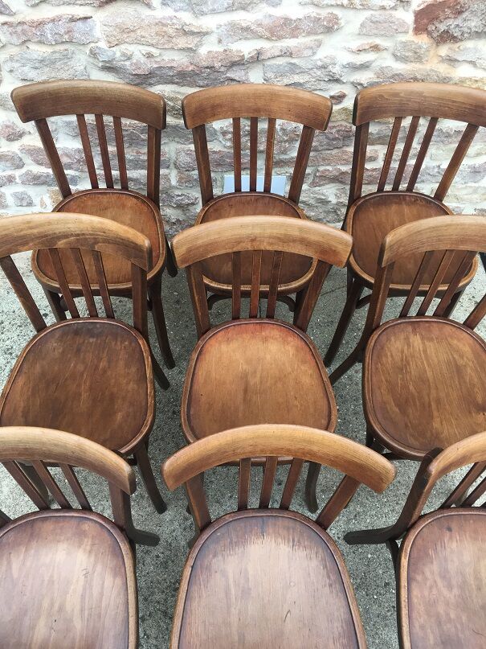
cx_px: 243
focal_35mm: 29
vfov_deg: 61.7
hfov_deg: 48.2
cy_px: 324
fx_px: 543
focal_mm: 4.15
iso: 40
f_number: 2.2
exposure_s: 1/100
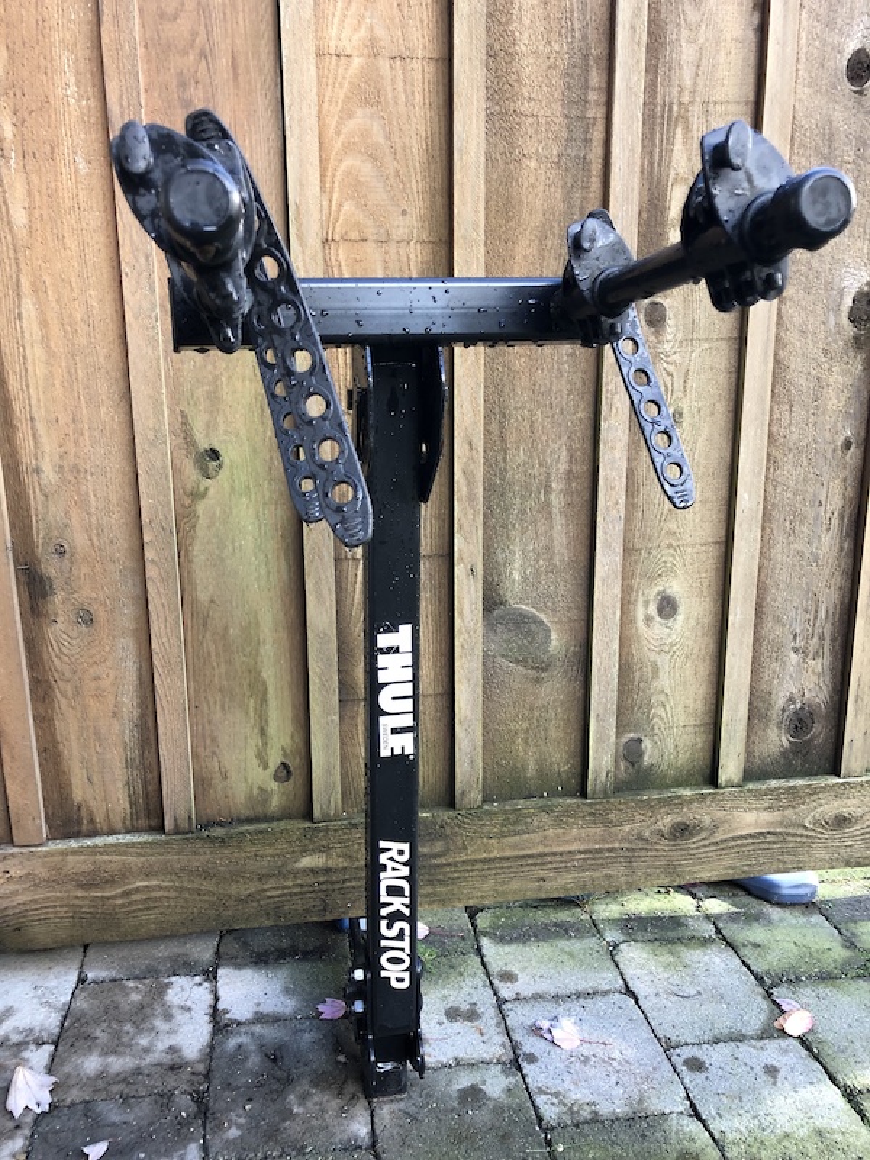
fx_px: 938
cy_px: 580
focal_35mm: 28
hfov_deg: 49.7
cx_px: 435
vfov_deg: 63.4
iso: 32
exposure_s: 1/30
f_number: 1.8
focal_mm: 3.99
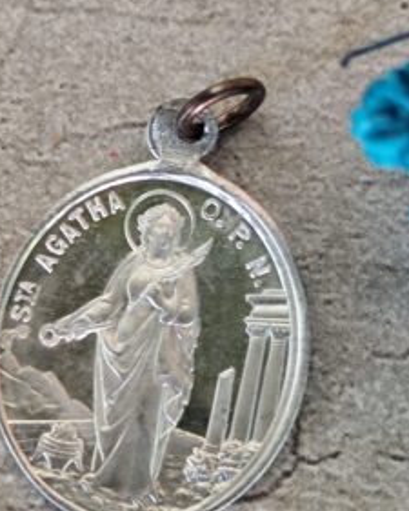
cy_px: 322
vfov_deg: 14.9
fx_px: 1951
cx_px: 158
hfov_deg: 12.0
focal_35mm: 129
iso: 320
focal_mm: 6.19
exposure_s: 1/33.3
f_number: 1.65
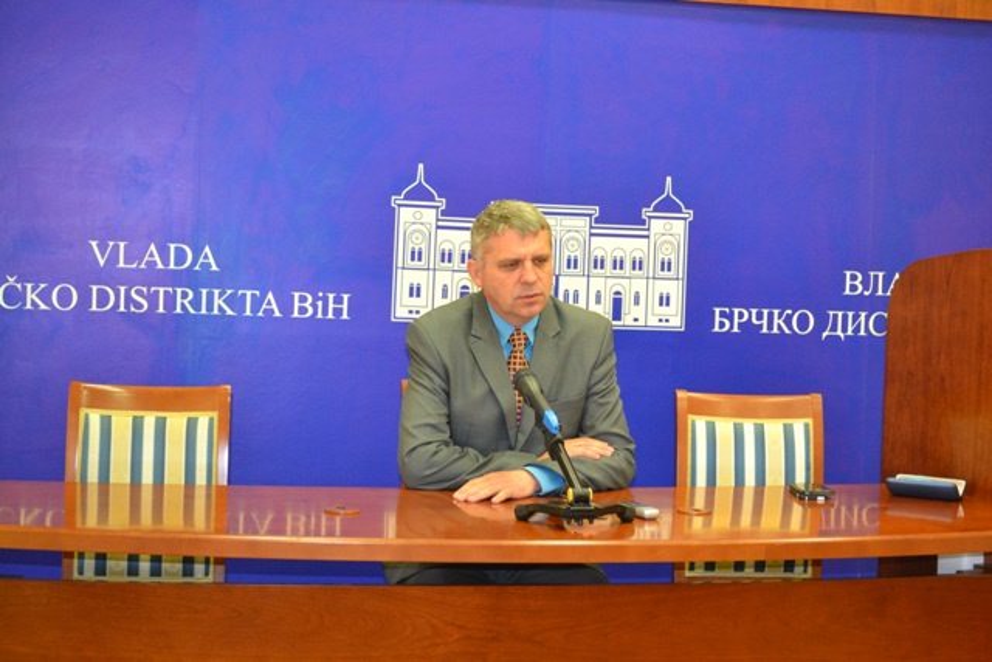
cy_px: 331
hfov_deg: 33.4
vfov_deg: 22.6
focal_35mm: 60
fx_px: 1654
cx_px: 496
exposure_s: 1/60
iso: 2000
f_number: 5.3
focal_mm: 40
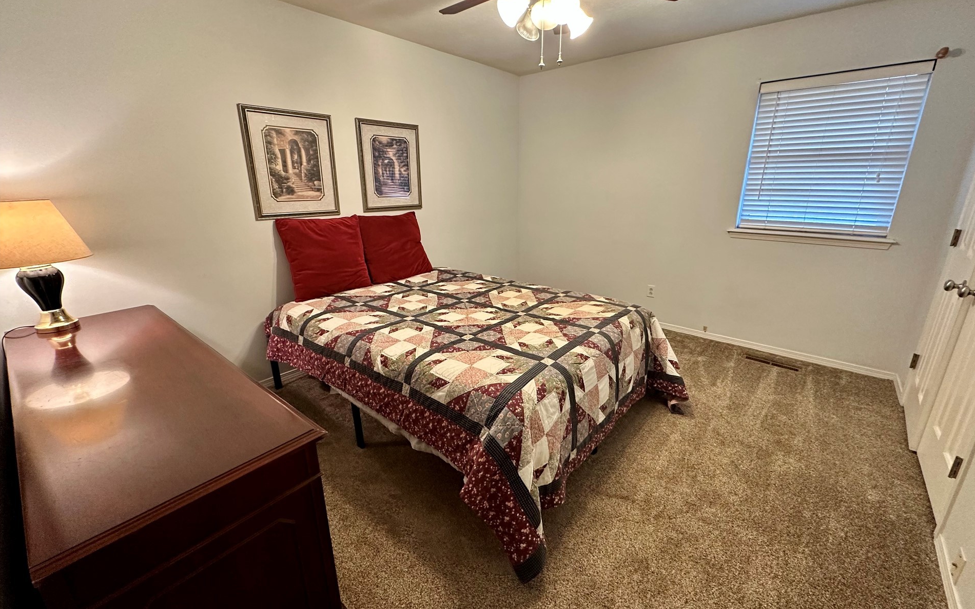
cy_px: 299
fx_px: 399
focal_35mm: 15
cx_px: 491
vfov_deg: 74.8
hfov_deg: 101.5
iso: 400
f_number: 2.2
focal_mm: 2.22
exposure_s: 1/60
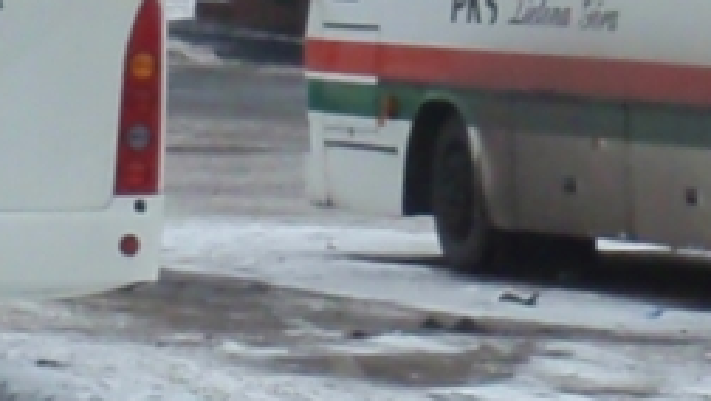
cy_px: -89
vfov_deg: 3.1
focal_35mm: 389
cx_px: 787
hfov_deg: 5.5
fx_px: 7337
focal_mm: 17.88
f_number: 5.3
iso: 640
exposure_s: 1/800
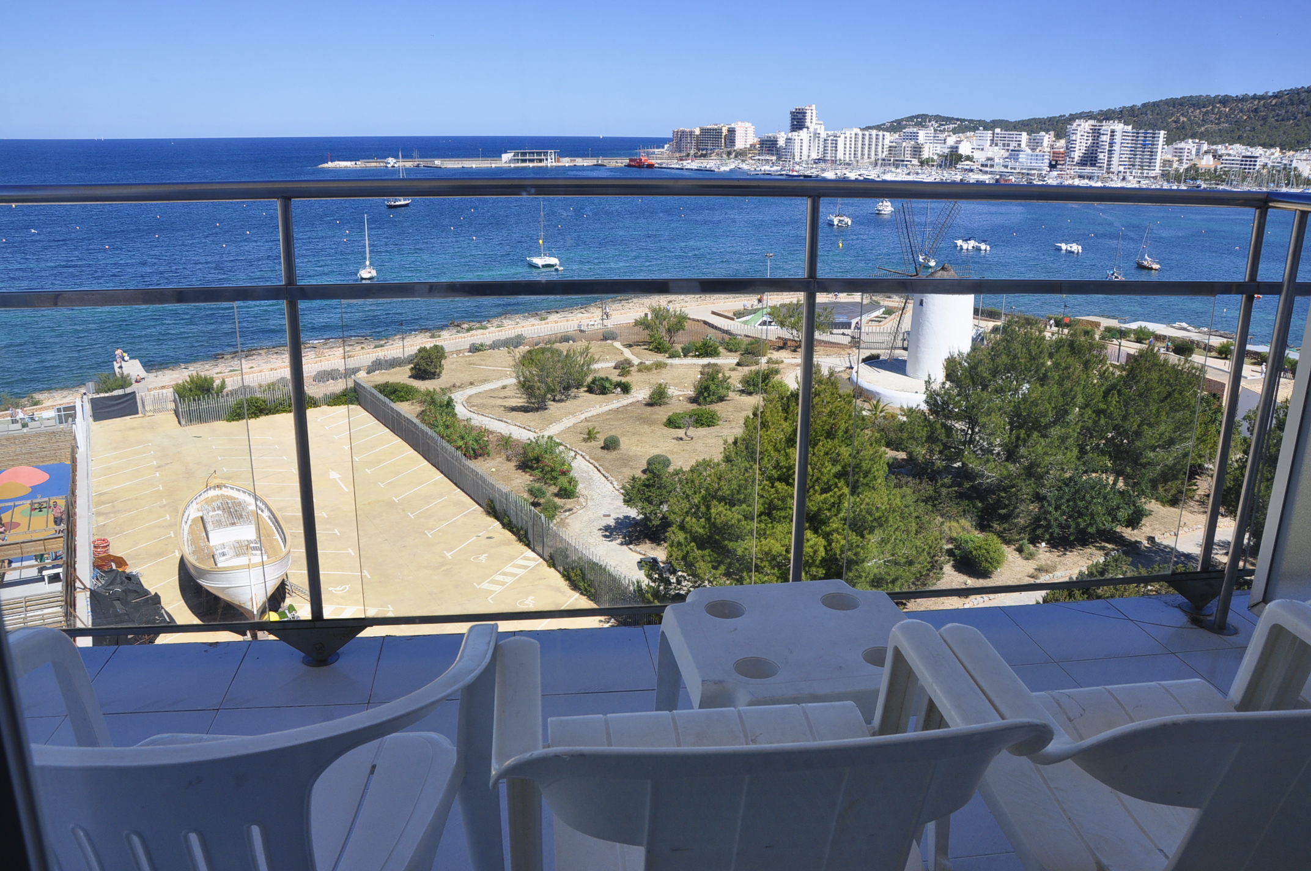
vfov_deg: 47.8
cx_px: 656
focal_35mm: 27
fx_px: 982
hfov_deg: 67.4
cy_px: 436
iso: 200
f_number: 10
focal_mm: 18
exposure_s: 1/250
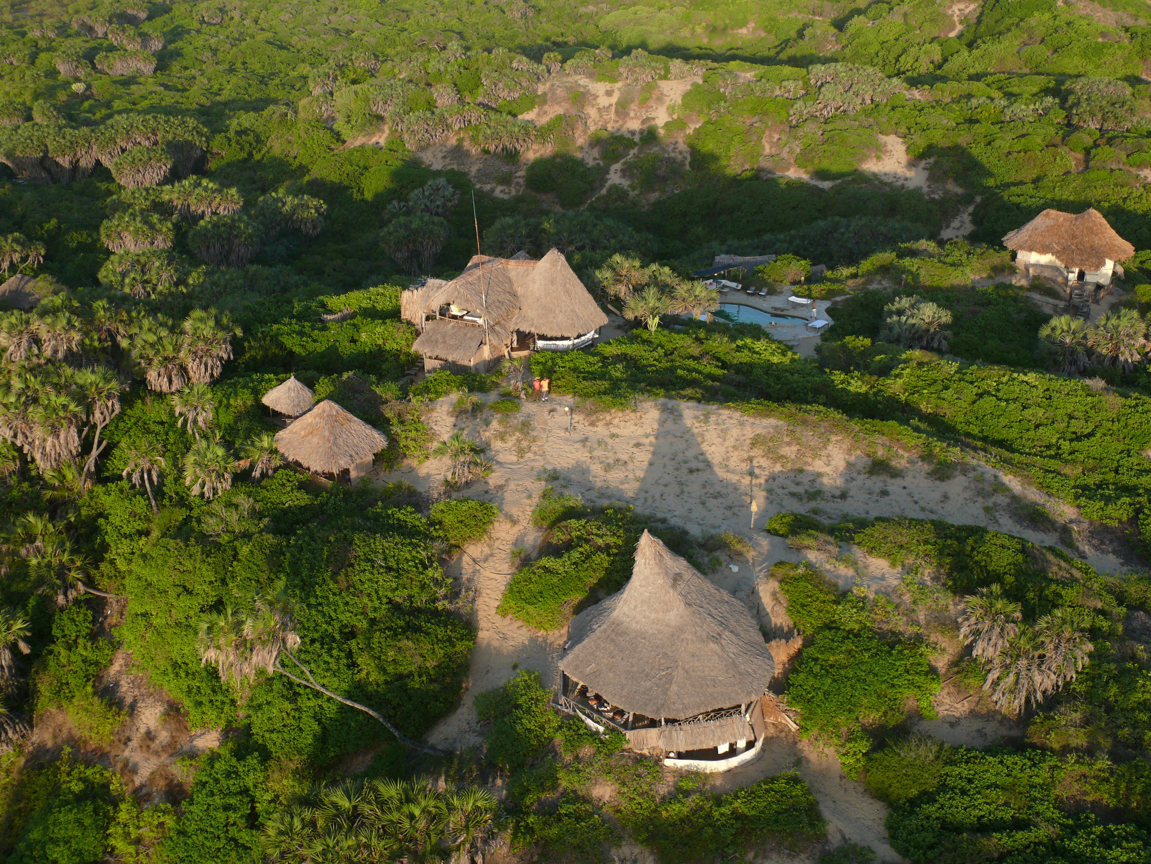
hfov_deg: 42.9
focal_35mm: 44
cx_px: 576
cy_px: 432
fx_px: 1463
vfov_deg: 32.9
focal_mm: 9.4
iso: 100
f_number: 3.2
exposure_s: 1/500
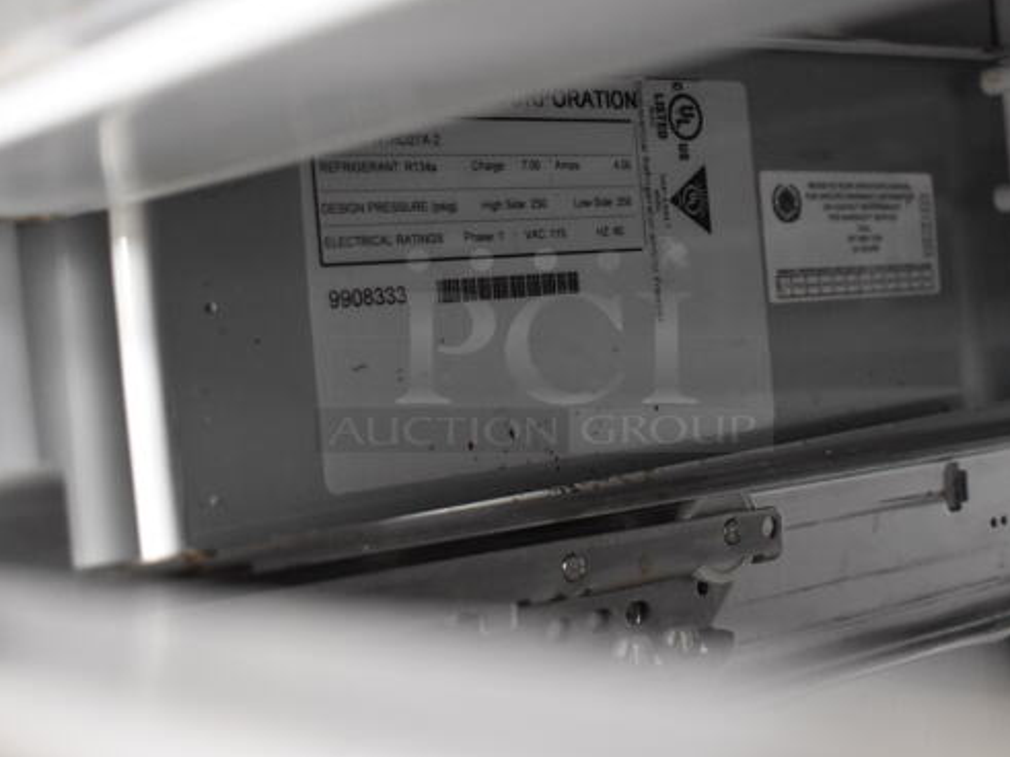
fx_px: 1622
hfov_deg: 34.6
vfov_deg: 26.3
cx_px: 545
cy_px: 344
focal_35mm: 56
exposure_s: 1/125
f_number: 4.2
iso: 4000
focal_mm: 31
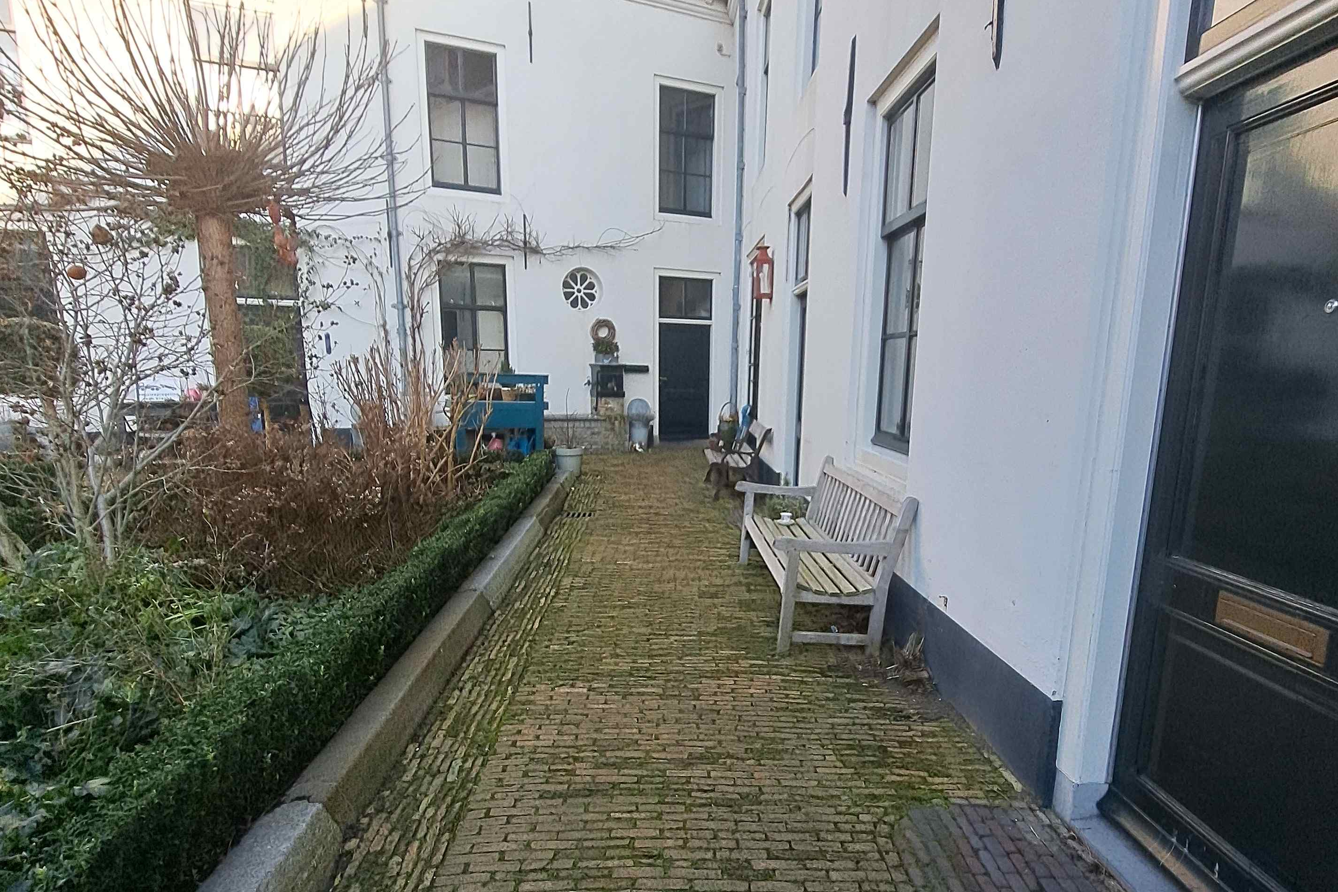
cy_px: 532
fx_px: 706
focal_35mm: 19
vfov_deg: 64.0
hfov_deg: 86.9
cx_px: 682
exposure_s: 1/333
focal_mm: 1.74
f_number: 2.2
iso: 50
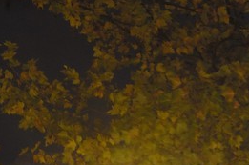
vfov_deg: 5.8
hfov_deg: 8.6
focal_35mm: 221
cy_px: -338
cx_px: -324
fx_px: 1526
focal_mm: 24
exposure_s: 7.1
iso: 100
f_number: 6.3
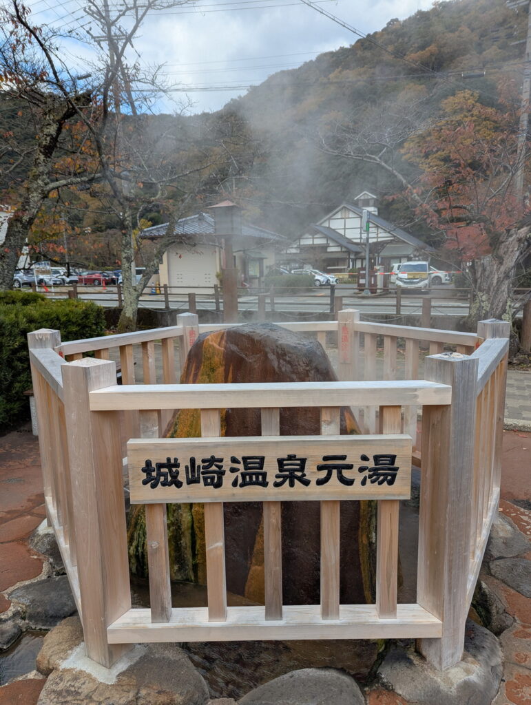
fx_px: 490
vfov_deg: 71.5
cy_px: 352
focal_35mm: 24
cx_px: 266
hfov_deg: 56.9
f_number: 1.85
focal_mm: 6.81
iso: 44
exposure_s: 1/858
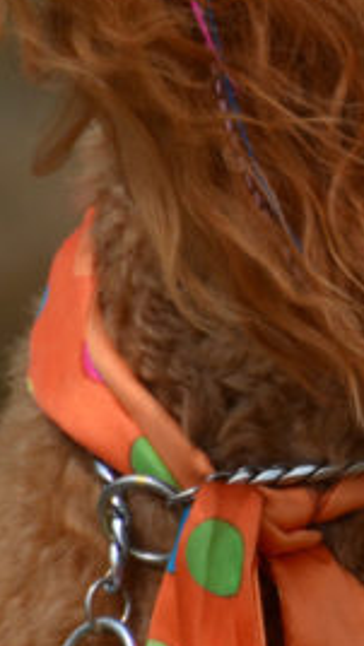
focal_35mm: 1376
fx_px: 23581
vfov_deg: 1.6
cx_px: 1039
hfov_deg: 0.9
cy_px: -87
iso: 400
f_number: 7.1
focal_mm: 230
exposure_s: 1/2000
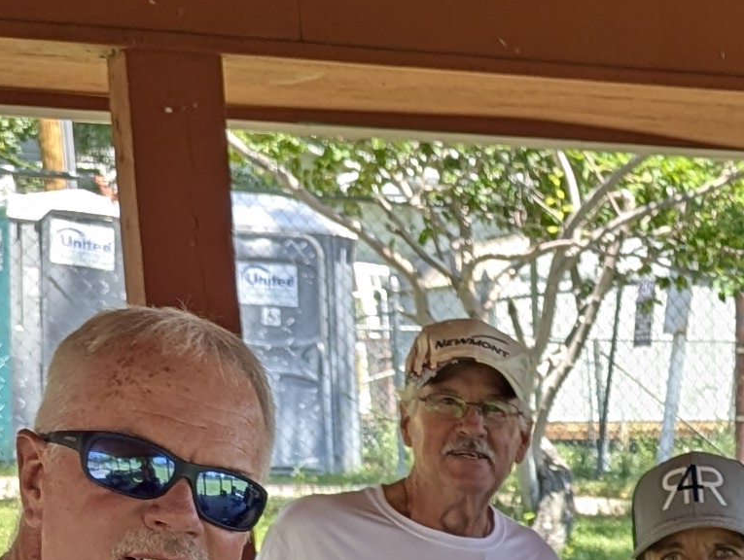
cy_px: 1117
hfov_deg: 14.6
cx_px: 1016
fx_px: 2755
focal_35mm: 128
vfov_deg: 10.6
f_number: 1.85
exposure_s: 1/287
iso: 31
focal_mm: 6.81
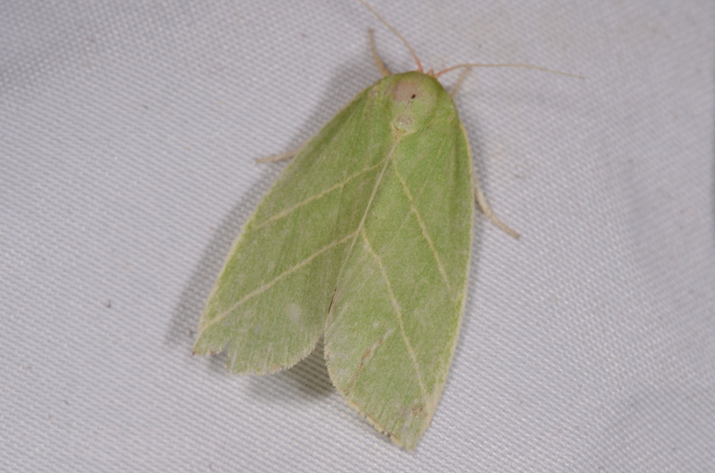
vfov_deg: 10.7
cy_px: 236
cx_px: 358
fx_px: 2526
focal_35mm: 128
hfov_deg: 16.1
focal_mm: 85
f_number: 25
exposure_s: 1/60
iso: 100
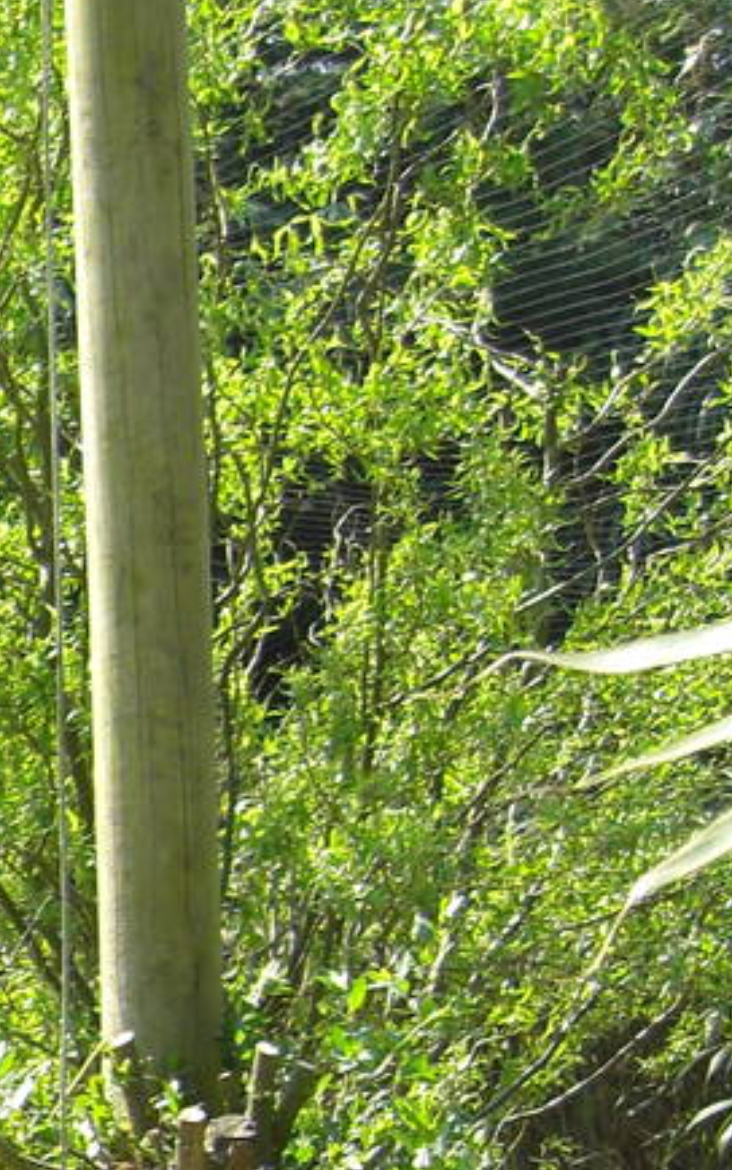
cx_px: -1028
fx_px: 4722
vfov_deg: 13.8
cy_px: 1342
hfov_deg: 8.2
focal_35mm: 148
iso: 80
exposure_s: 1/400
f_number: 2.8
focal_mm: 7.9
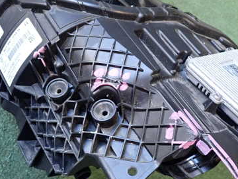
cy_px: 93
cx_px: 128
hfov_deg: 38.2
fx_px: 344
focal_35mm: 50
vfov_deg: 29.1
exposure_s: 1/30
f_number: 2.3
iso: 200
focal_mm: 5.4
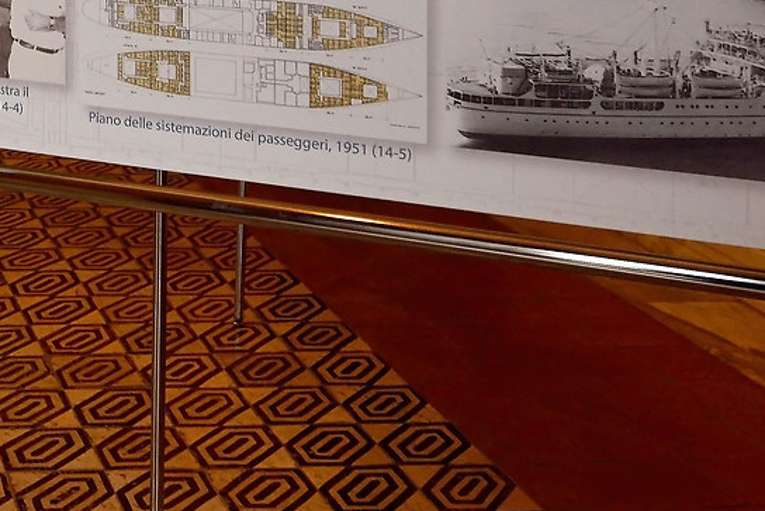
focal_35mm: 75
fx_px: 1594
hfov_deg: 24.0
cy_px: -237
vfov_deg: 16.7
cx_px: -200
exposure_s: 1/60
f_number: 6.3
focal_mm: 17
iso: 900
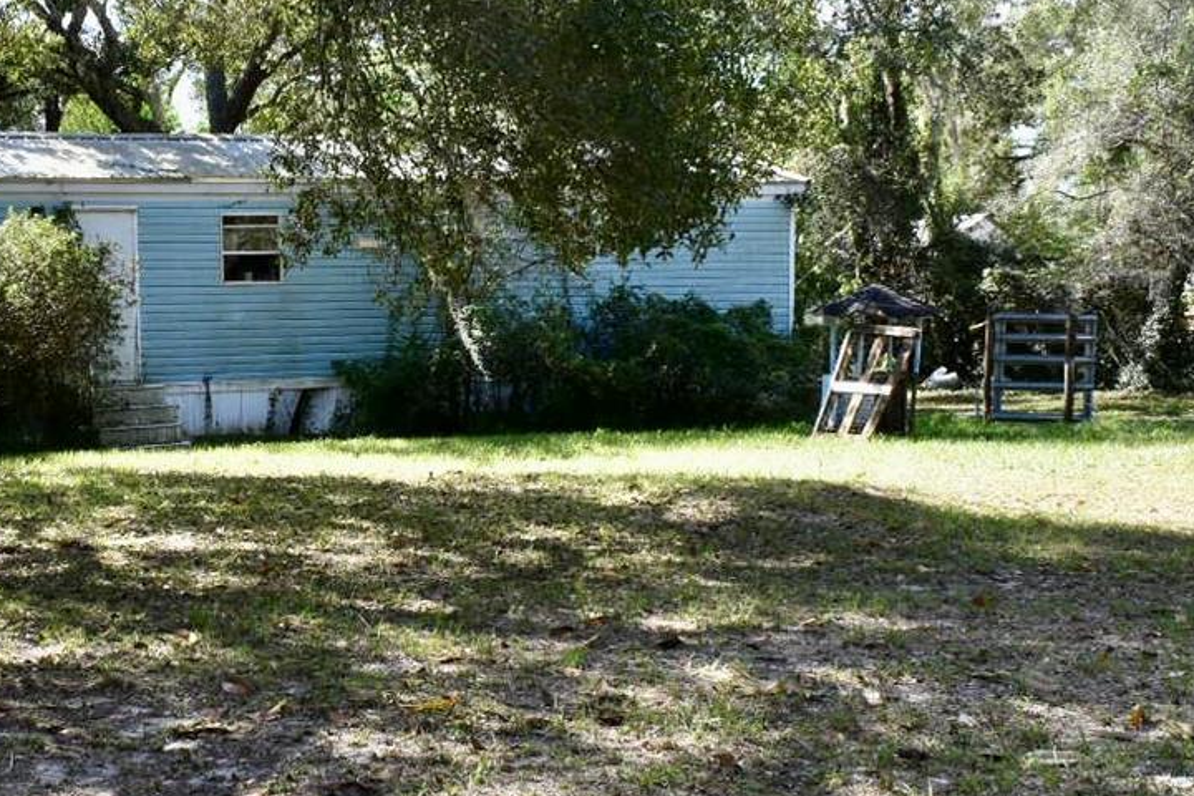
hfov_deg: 32.5
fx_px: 1990
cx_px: 242
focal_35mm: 60
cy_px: 448
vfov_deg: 22.6
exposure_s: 1/160
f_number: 10
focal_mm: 18
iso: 400
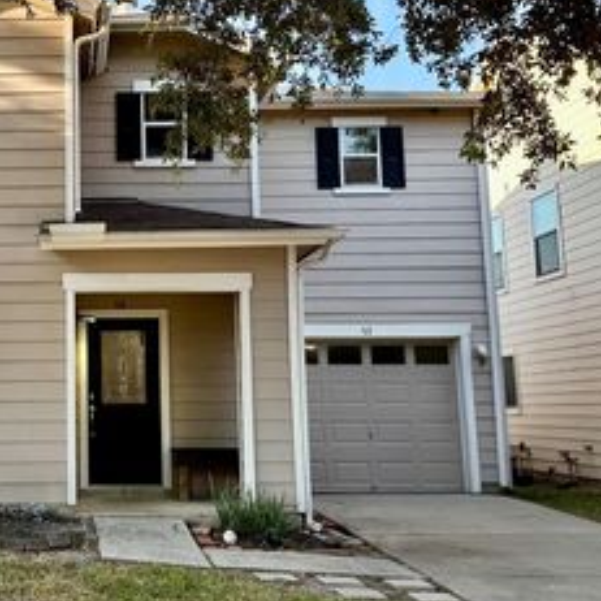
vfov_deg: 36.8
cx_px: 60
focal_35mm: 46
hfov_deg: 34.7
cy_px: 282
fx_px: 904
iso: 80
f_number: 1.78
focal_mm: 6.86
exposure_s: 1/455
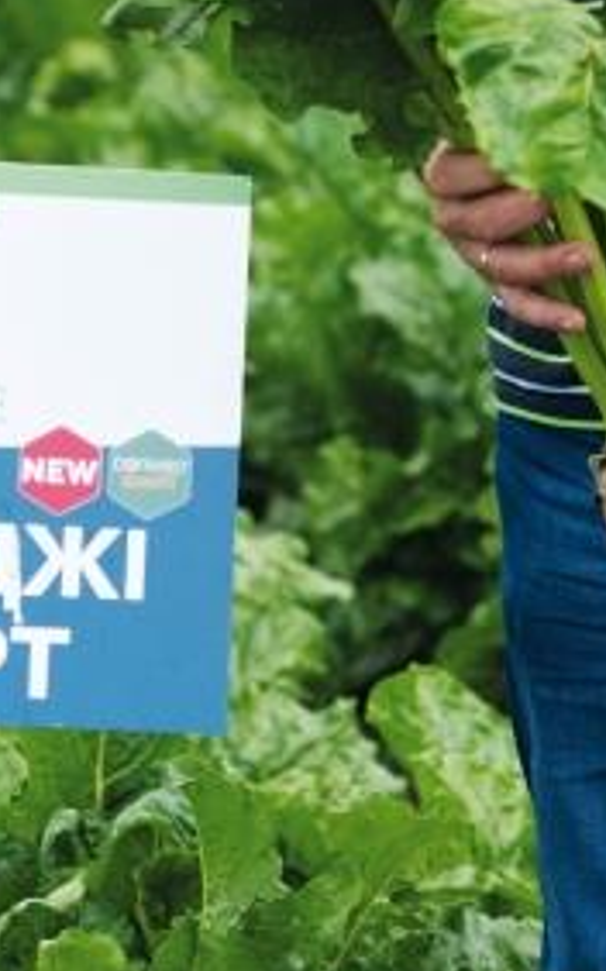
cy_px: 21
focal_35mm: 314
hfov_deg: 4.2
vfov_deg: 6.7
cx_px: 325
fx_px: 8306
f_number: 4
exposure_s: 1/3200
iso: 200
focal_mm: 85
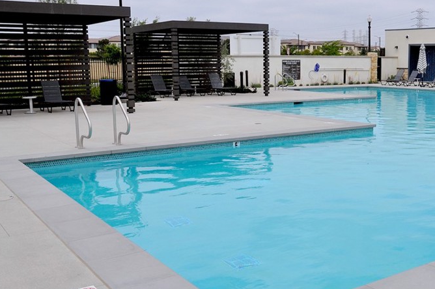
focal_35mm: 46
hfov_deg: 41.8
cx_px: 315
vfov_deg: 29.1
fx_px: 555
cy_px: 155
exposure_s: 1/500
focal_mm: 20
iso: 200
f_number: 11
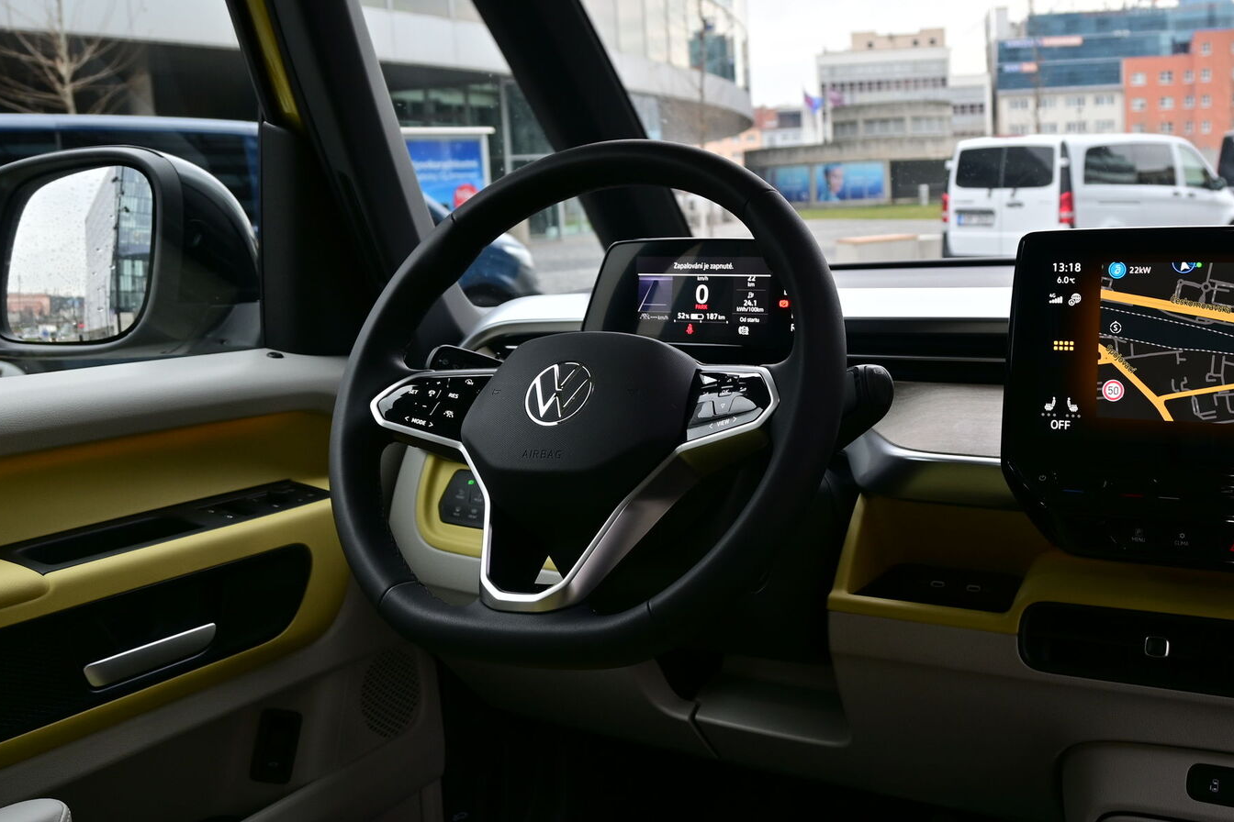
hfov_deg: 47.2
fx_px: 1395
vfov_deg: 32.8
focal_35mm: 41
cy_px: 396
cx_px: 780
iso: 100
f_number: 4.5
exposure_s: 1/80
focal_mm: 19
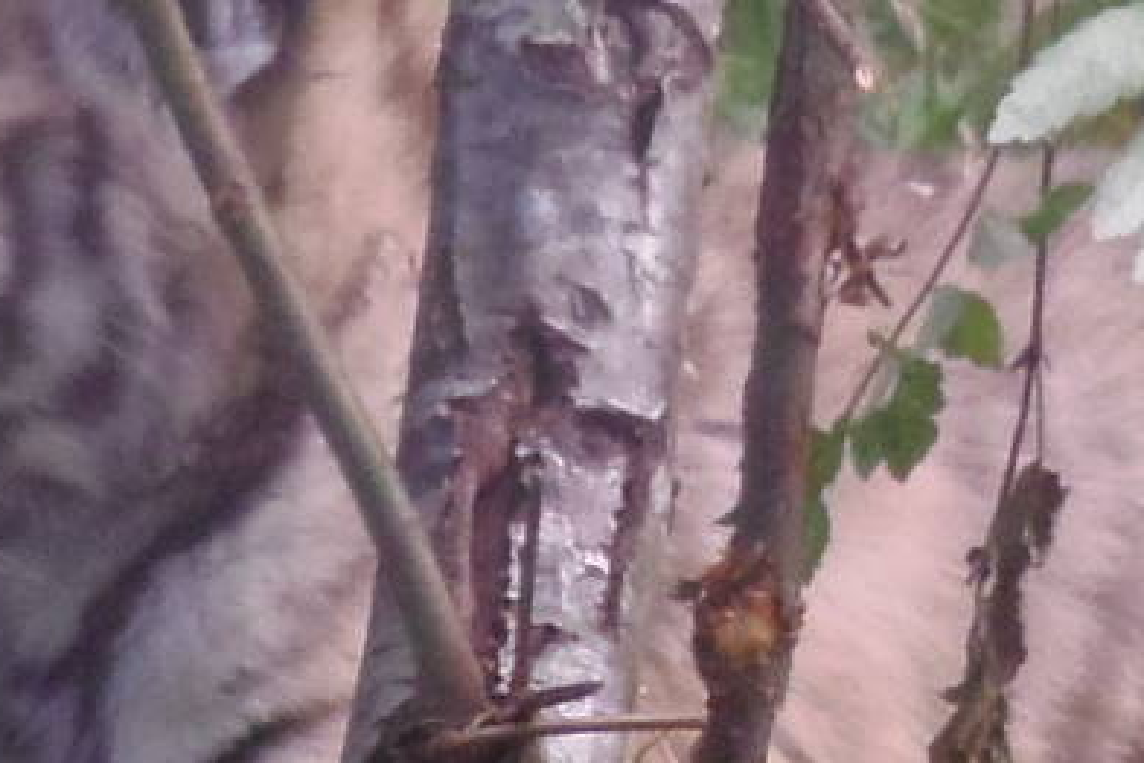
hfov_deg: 0.6
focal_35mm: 3654
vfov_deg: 0.4
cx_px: 841
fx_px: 116107
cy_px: 326
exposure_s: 1/250
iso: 400
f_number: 5.7
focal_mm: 154.8
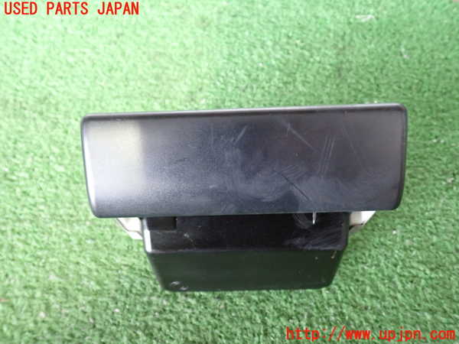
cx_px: 230
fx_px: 398
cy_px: 172
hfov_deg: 60.0
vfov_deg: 46.8
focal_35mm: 30
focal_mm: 5.4
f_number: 2.3
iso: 640
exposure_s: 1/30
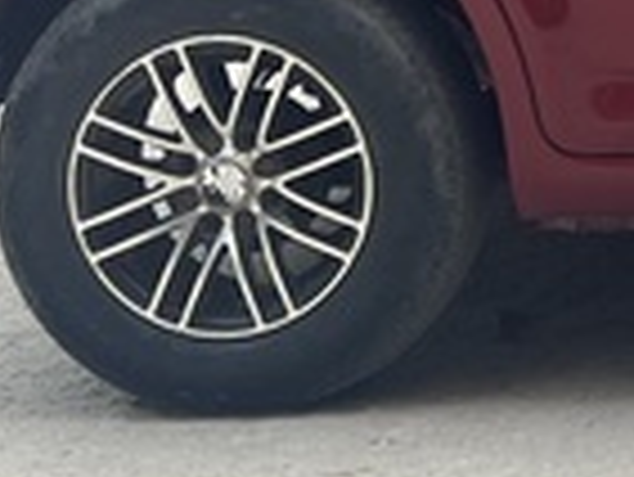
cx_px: 1290
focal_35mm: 147
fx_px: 2695
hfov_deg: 11.9
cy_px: -454
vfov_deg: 9.5
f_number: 1.5
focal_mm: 5.7
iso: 40
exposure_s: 1/203
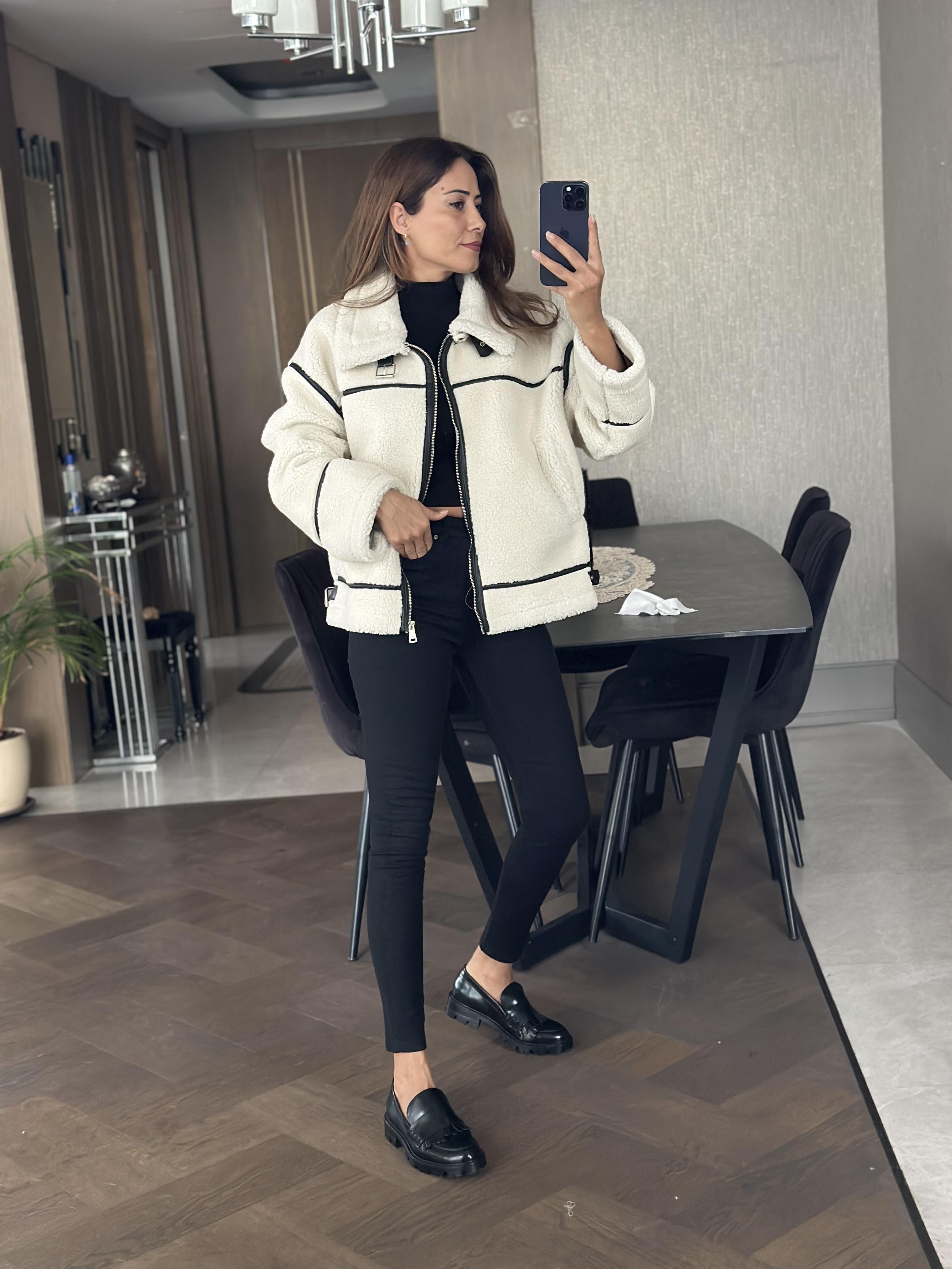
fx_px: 1760
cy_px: 634
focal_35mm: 48
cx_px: 476
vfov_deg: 39.7
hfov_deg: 30.3
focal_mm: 6.86
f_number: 1.78
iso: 320
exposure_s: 1/55
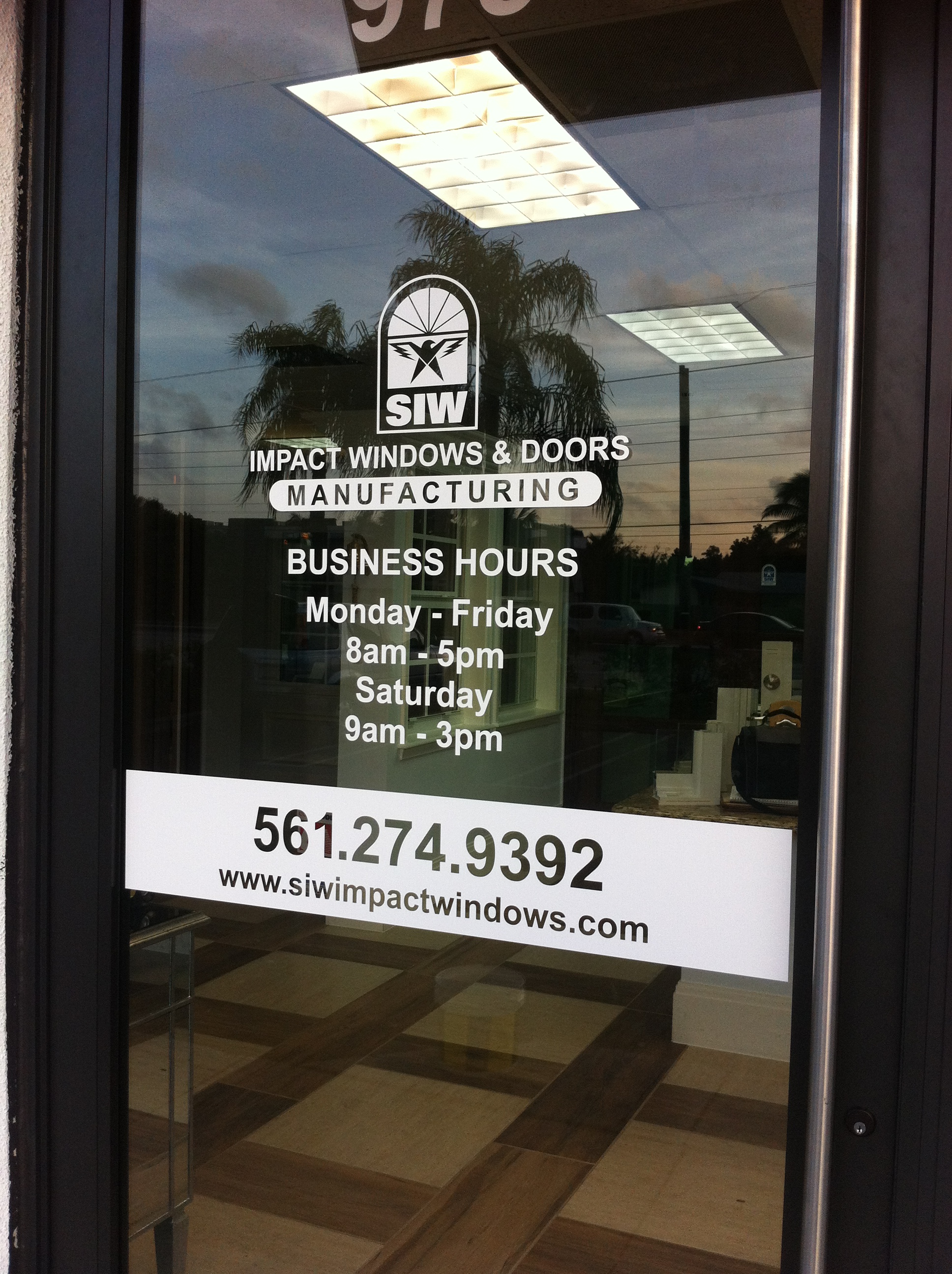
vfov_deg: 52.7
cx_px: 476
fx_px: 1287
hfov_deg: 40.6
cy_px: 637
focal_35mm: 35
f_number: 2.8
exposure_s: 1/120
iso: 125
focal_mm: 3.85
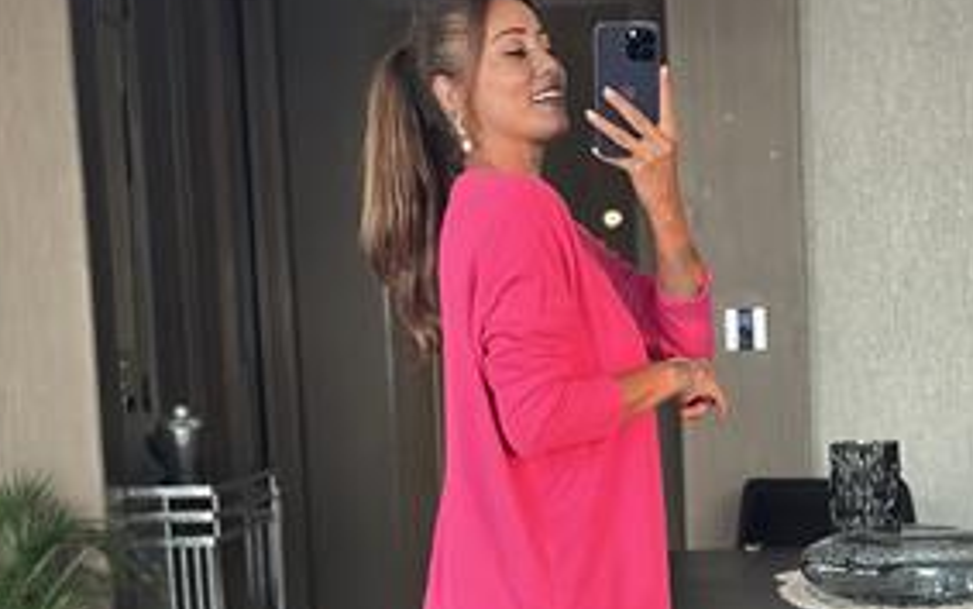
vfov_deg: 14.2
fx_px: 2414
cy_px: 595
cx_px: 598
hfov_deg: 22.7
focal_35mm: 91
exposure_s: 1/40
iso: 640
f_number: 1.78
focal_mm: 6.86
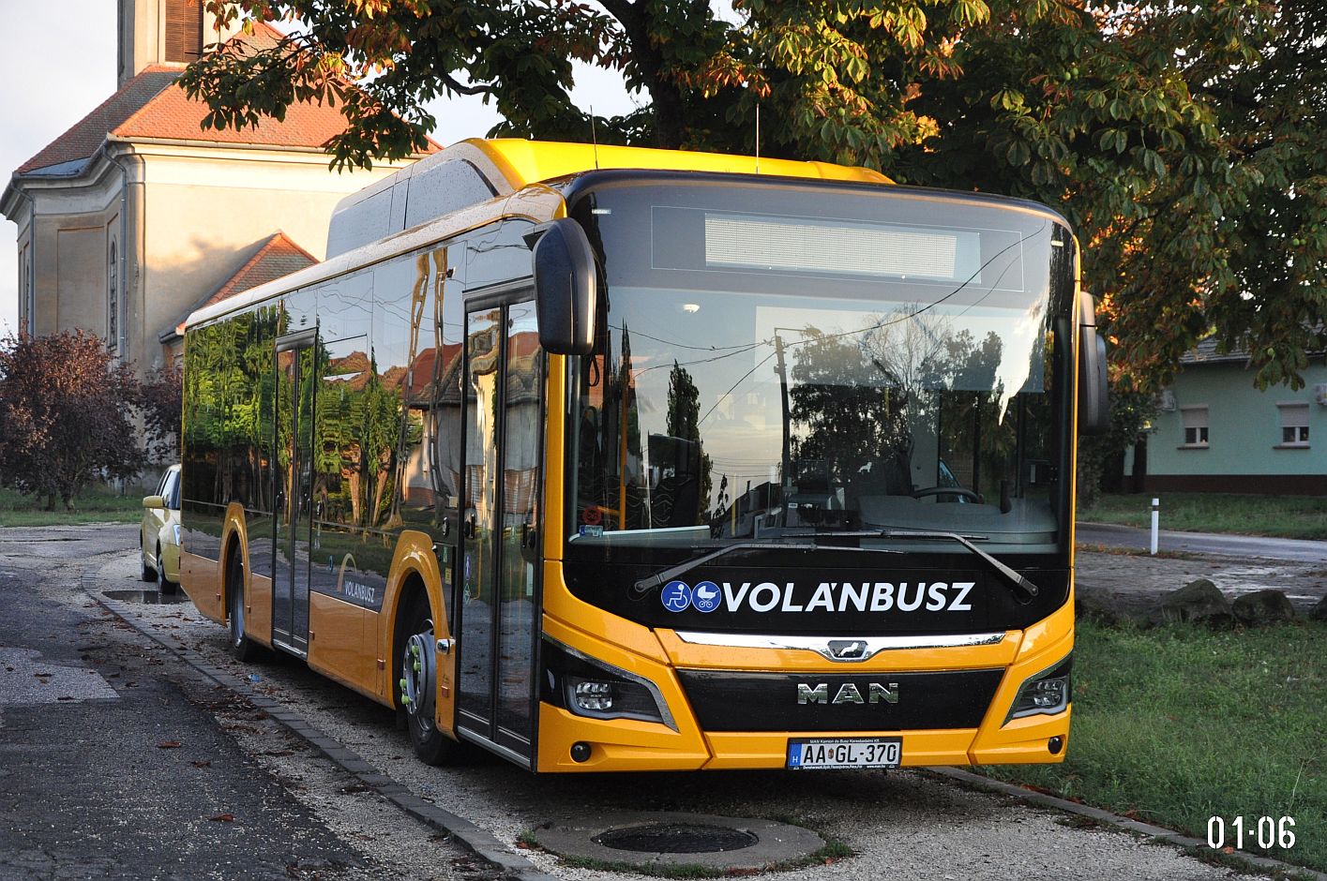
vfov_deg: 22.6
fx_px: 2209
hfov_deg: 33.4
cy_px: 440
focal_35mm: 60
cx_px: 664
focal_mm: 40
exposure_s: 1/500
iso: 900
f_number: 4.5
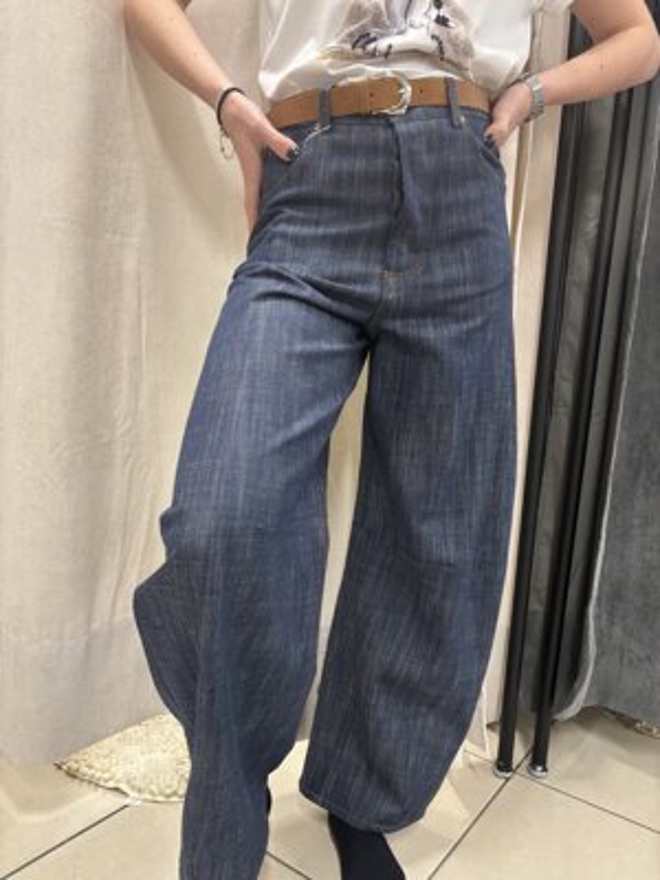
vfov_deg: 67.3
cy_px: 440
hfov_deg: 53.1
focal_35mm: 26
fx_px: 661
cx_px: 330
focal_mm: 5.96
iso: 200
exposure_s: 1/50
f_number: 1.6
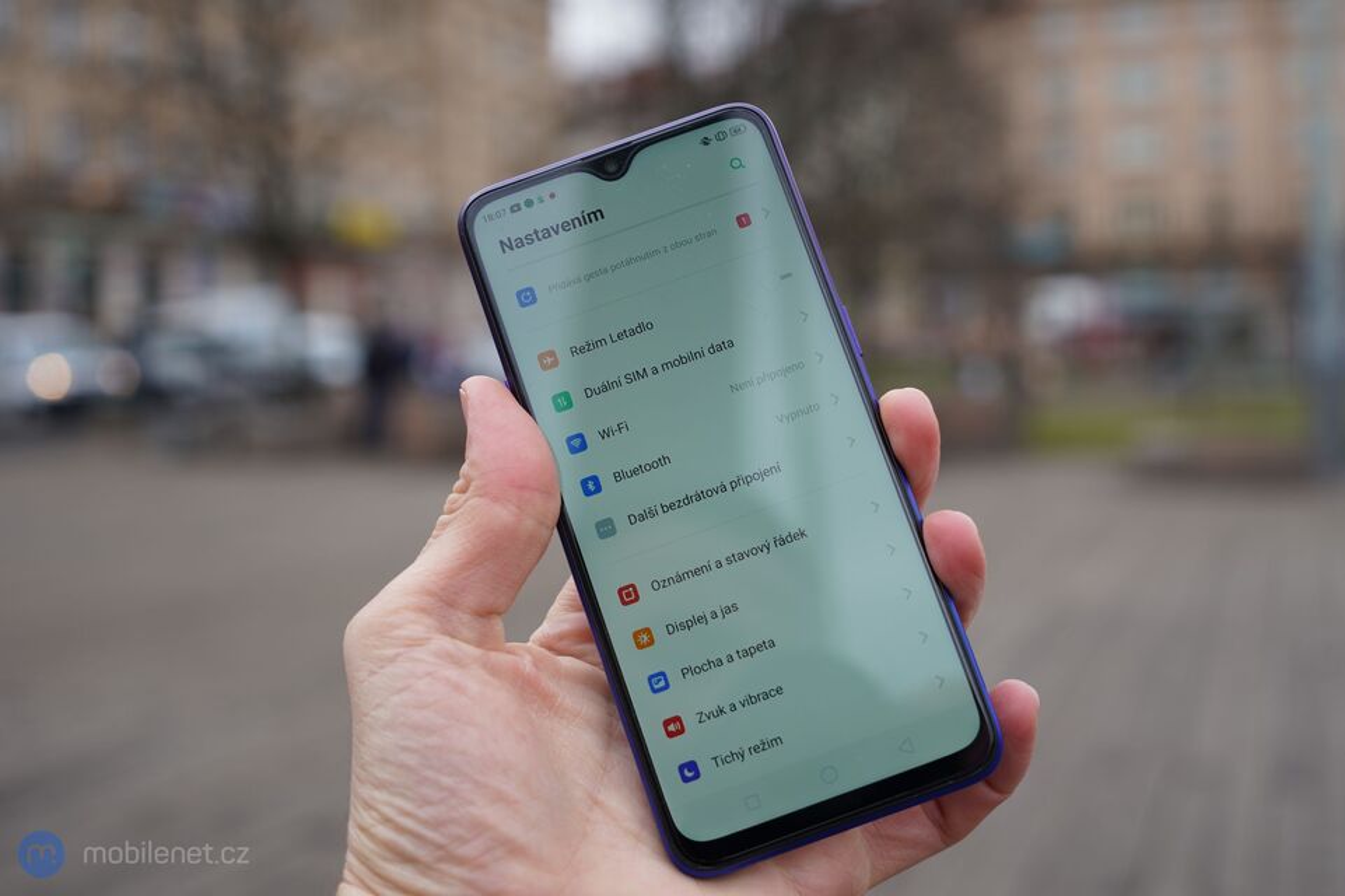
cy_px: 448
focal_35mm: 43
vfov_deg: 31.2
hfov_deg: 45.4
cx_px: 672
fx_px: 1606
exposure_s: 1/160
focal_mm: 43
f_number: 4.5
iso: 100
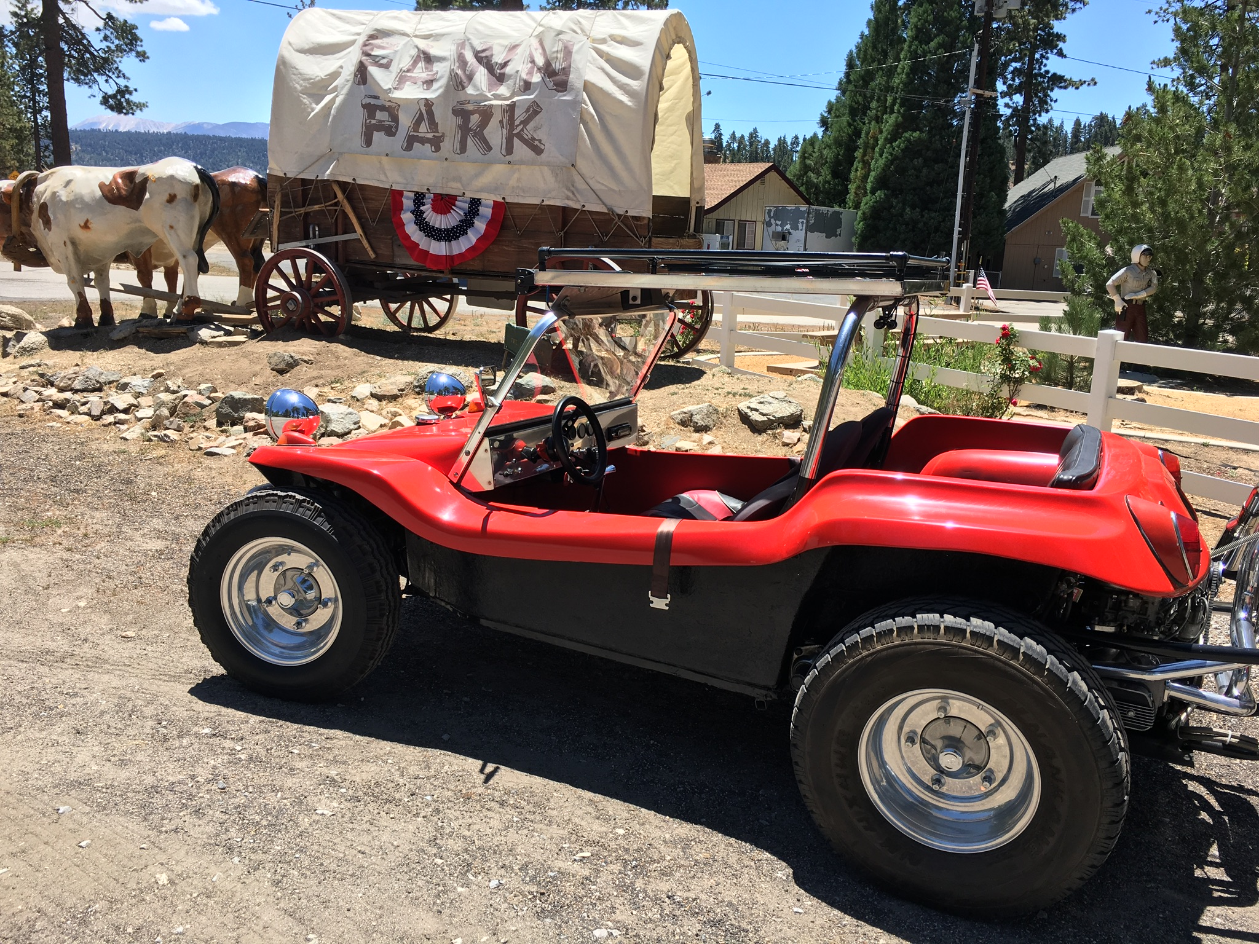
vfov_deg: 48.2
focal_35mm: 29
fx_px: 1055
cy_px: 472
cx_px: 630
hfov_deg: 61.7
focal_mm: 4.15
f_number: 2.2
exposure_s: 1/916
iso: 25
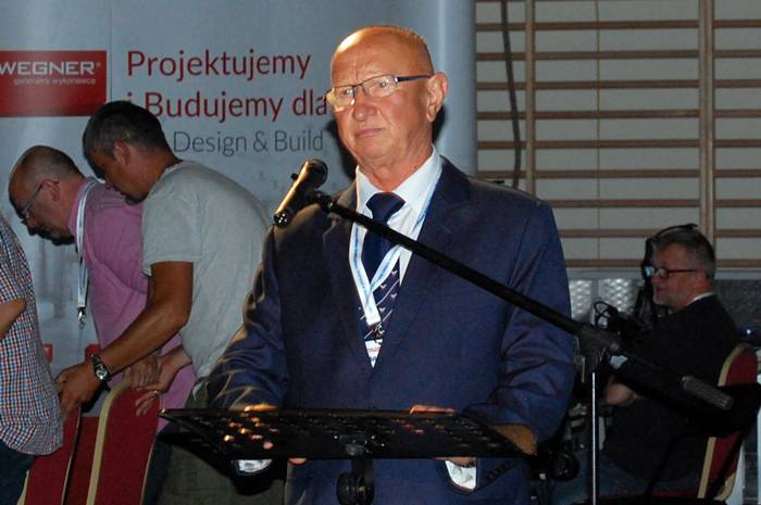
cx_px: 380
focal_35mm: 82
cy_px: 252
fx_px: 1742
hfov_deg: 24.6
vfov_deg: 16.5
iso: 1100
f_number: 5.6
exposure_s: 1/60
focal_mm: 55
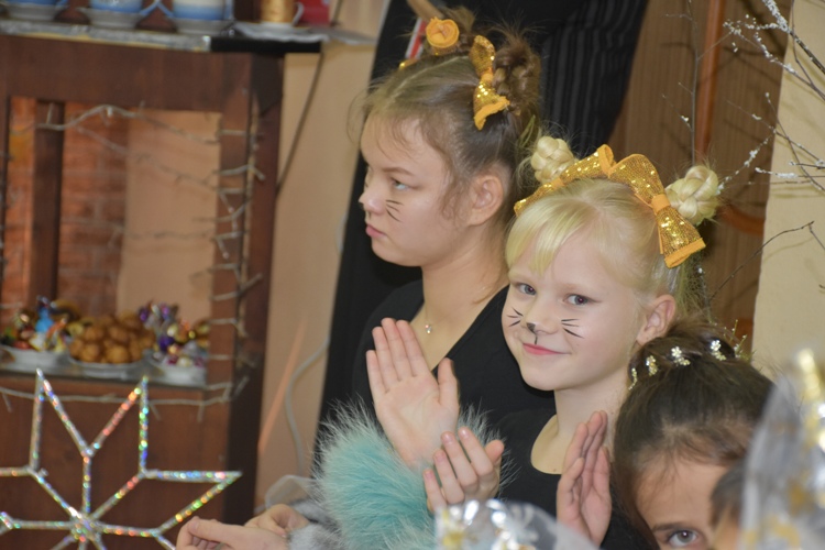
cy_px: 275
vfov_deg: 12.2
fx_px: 2578
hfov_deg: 18.2
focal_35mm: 112
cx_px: 412
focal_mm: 75
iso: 1800
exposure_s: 1/60
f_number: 5
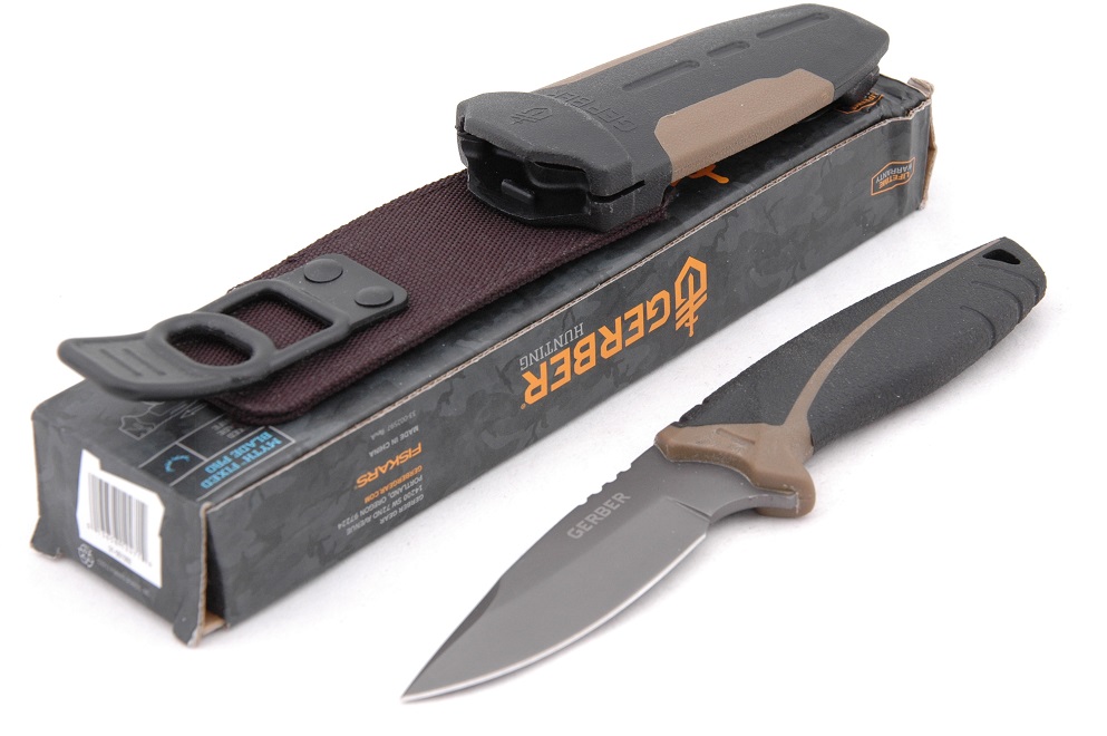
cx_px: 554
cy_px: 368
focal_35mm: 93
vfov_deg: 14.7
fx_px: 2857
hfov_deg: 21.9
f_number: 10
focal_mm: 62
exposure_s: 1/200
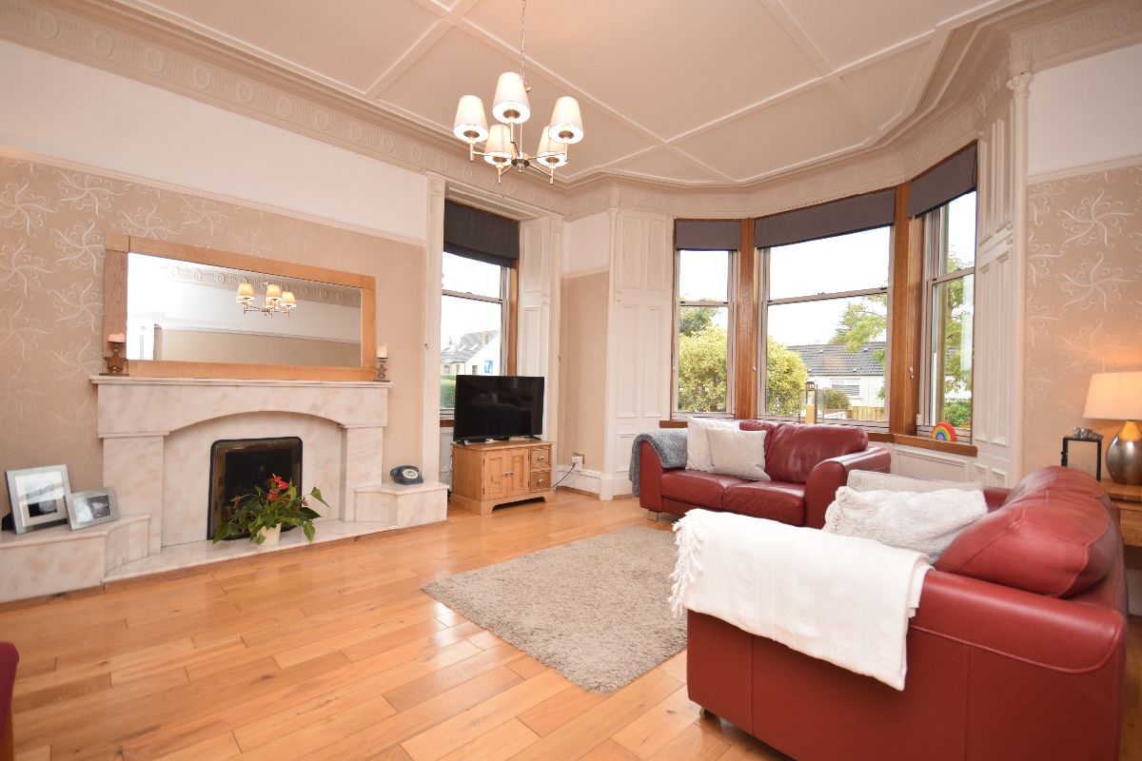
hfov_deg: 100.4
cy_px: 380
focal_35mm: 15
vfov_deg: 77.3
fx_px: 476
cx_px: 571
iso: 800
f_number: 5
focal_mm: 10
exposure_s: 1/100
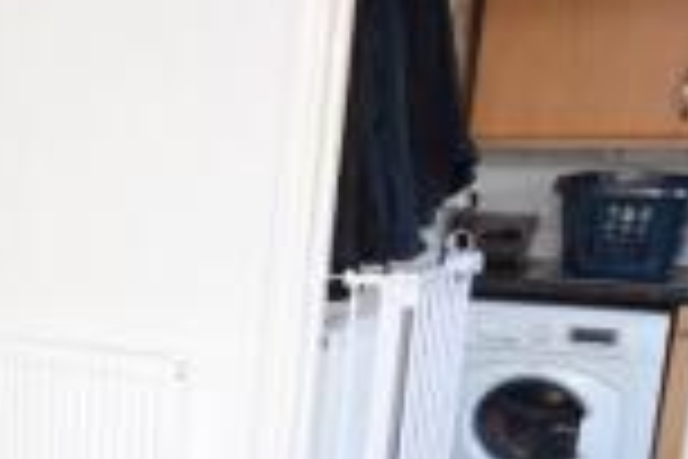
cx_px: -315
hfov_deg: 26.7
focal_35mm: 56
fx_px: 1070
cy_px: 385
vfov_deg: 23.7
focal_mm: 12
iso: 1100
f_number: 4
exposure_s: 1/60
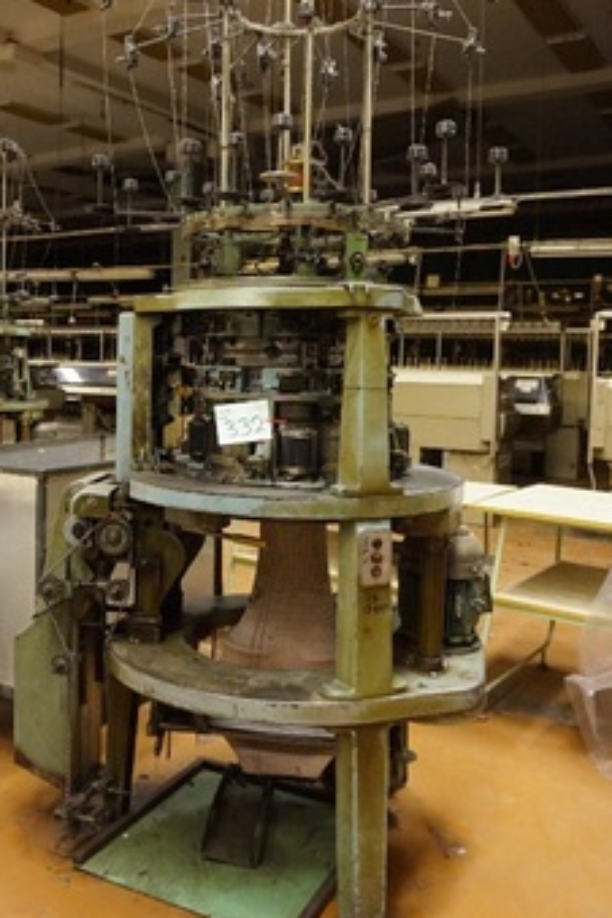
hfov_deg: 38.5
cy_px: 425
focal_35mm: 34
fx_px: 867
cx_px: 211
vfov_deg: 55.7
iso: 3200
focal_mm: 16
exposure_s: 1/25
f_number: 3.5
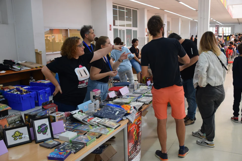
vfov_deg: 36.9
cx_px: 121
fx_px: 242
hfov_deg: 53.1
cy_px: 80
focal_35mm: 36
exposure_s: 1/60
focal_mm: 24
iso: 640
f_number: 4
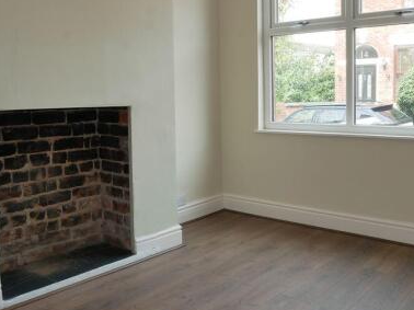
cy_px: 128
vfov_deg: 38.5
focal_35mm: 37
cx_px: 245
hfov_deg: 49.9
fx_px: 442
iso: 200
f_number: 5
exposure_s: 1/50
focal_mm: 12
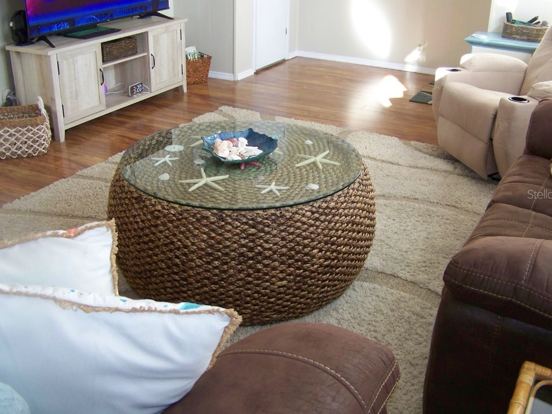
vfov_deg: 36.8
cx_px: 283
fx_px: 622
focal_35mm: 39
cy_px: 194
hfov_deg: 47.9
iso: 200
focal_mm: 5.85
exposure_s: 1/30
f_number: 2.8
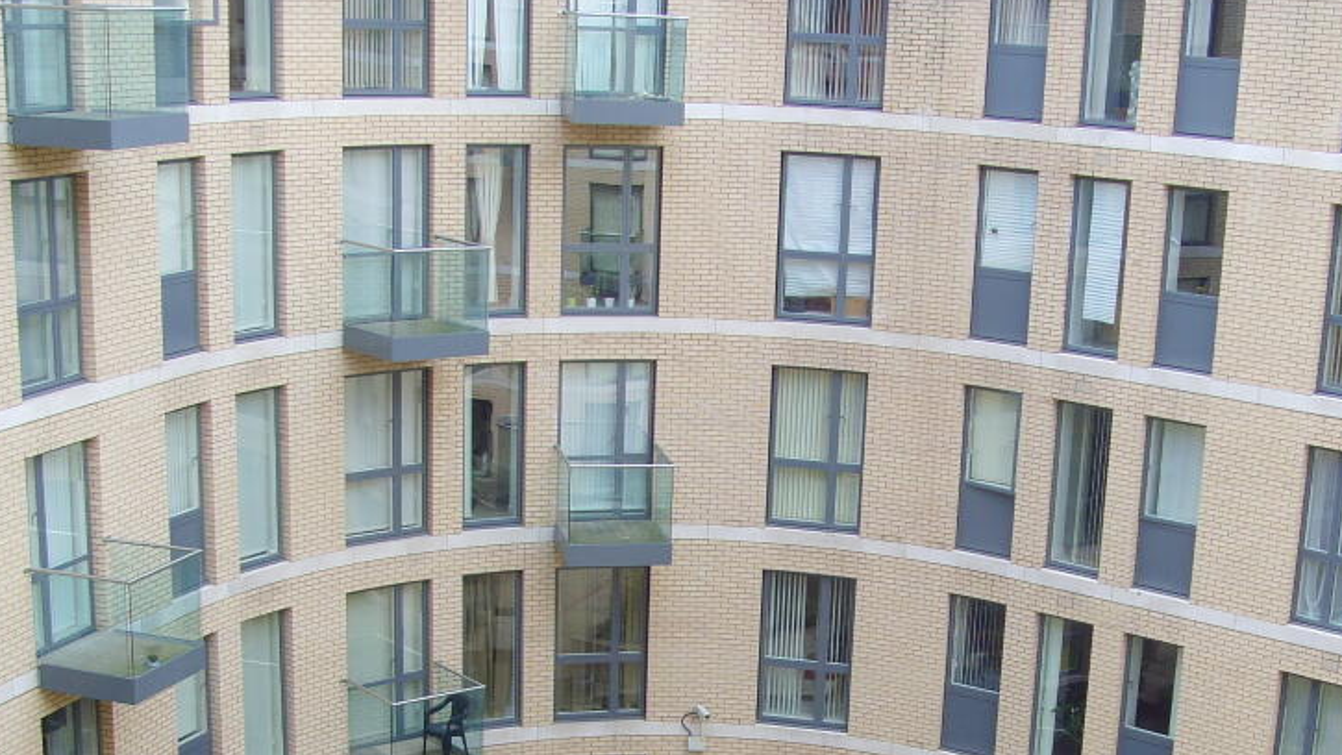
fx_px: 2135
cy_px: 670
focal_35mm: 60
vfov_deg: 19.7
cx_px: 777
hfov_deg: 34.8
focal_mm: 6.6
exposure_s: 1/125
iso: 80
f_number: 3.5
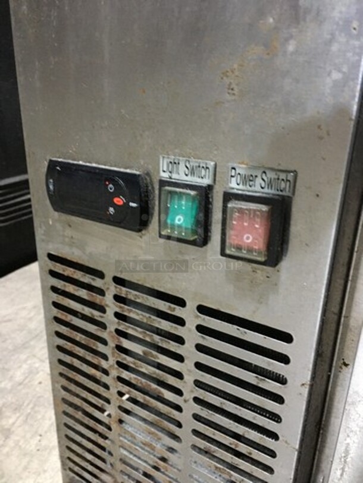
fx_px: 405
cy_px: 242
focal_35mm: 29
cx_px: 182
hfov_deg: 48.2
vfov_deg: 61.7
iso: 125
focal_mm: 4.15
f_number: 2.2
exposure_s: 1/4
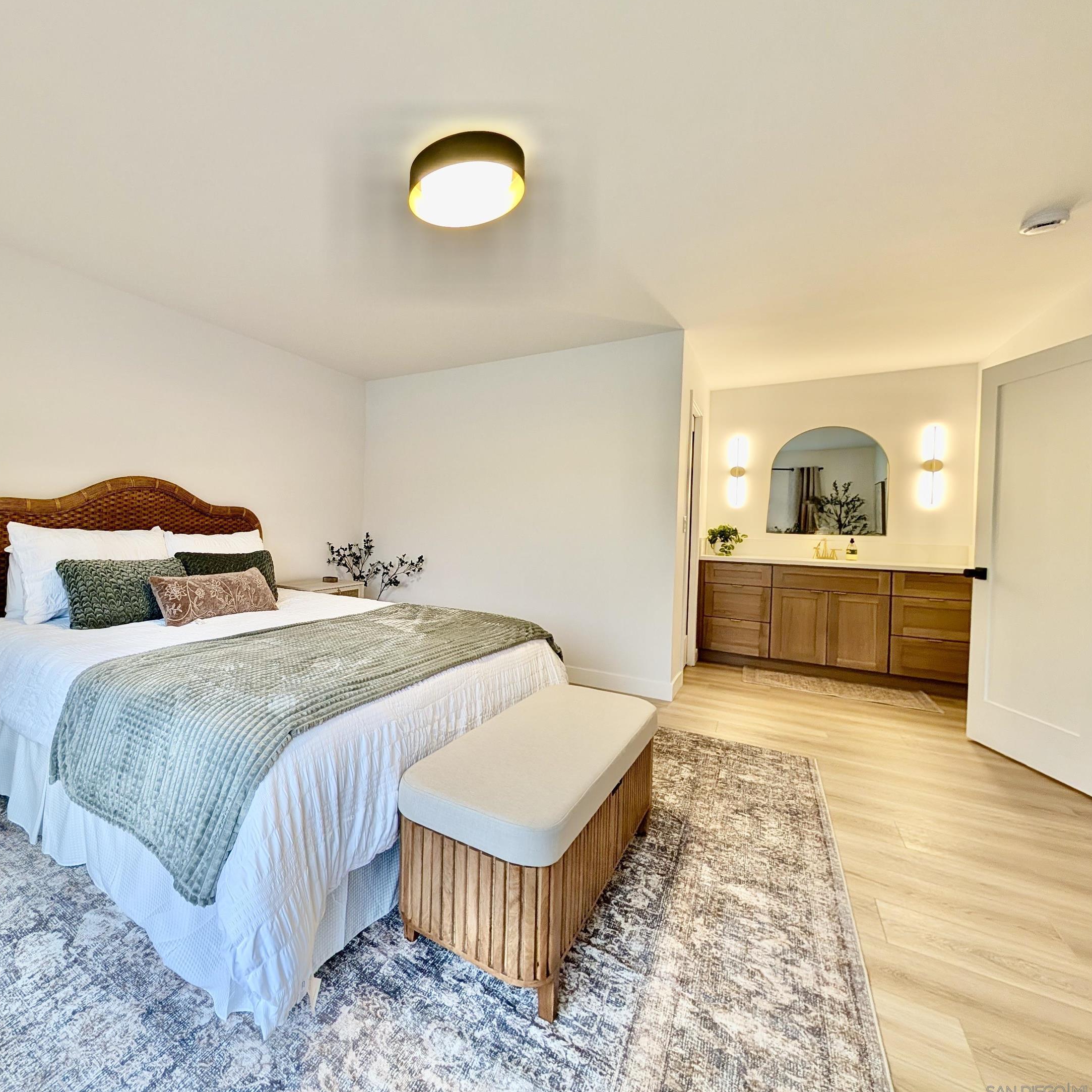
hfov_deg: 86.8
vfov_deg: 91.1
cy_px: 522
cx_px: 336
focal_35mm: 15
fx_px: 535
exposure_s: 1/60
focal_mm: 2.02
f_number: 1.7
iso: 67
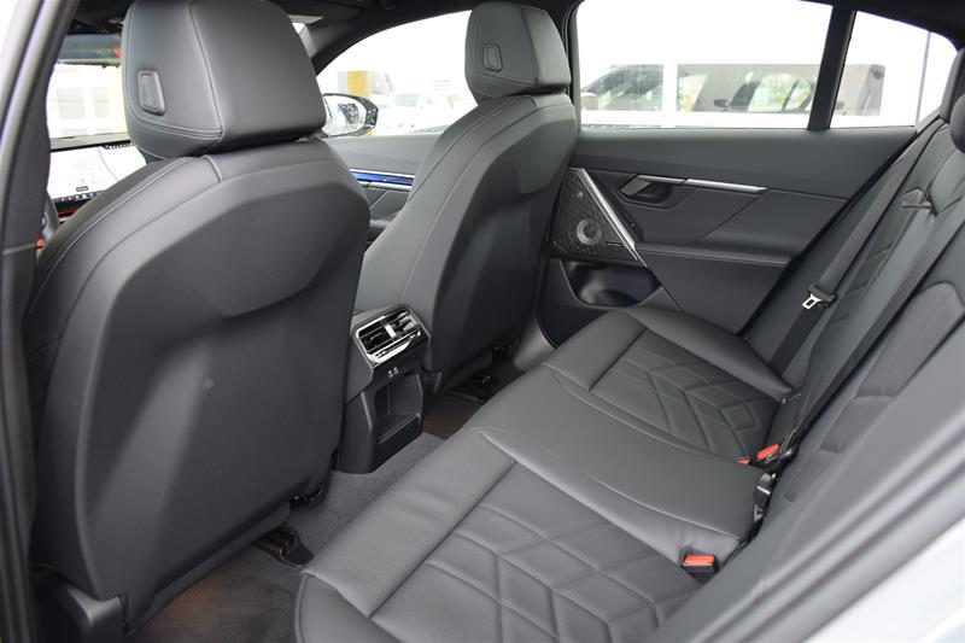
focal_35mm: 27
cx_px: 482
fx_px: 724
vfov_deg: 47.9
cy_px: 322
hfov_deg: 67.4
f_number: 3.5
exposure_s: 1/60
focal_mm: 18
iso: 800
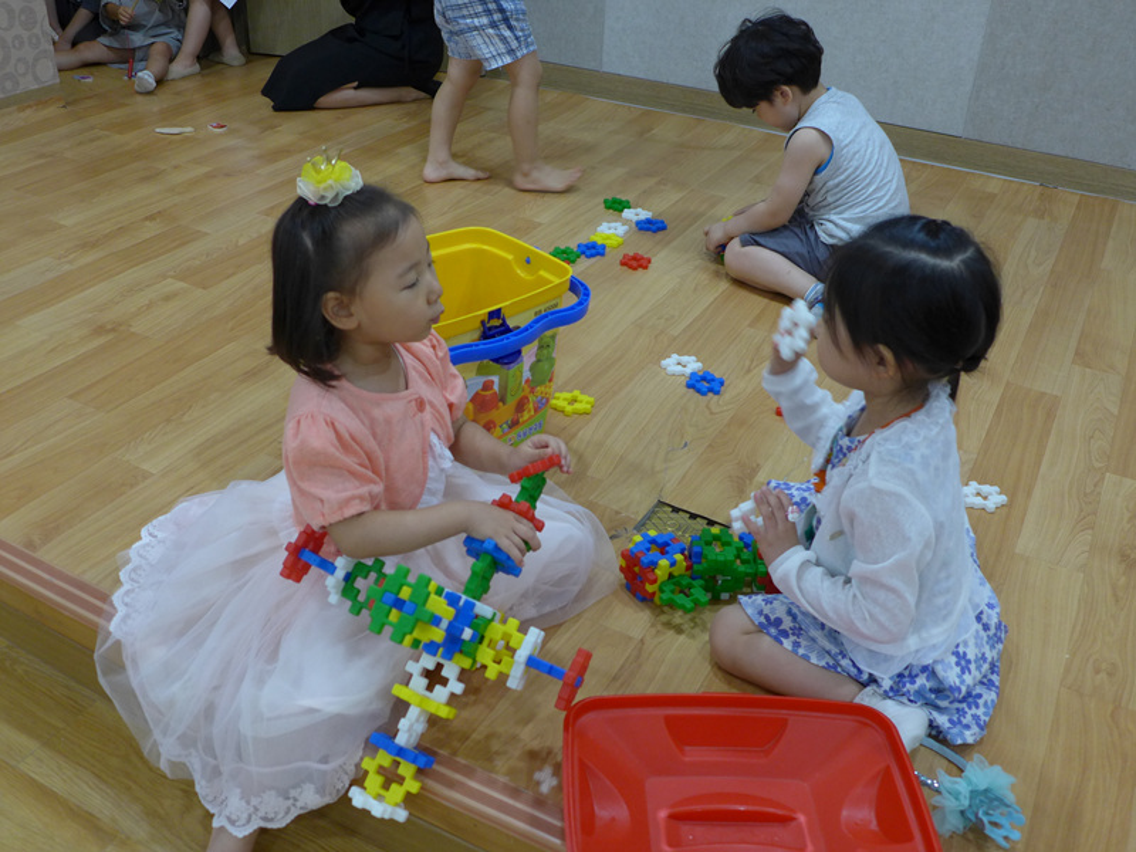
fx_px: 1149
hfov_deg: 52.6
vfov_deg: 40.7
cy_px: 426
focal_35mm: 35
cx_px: 568
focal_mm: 6.9
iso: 250
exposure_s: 1/125
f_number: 1.6
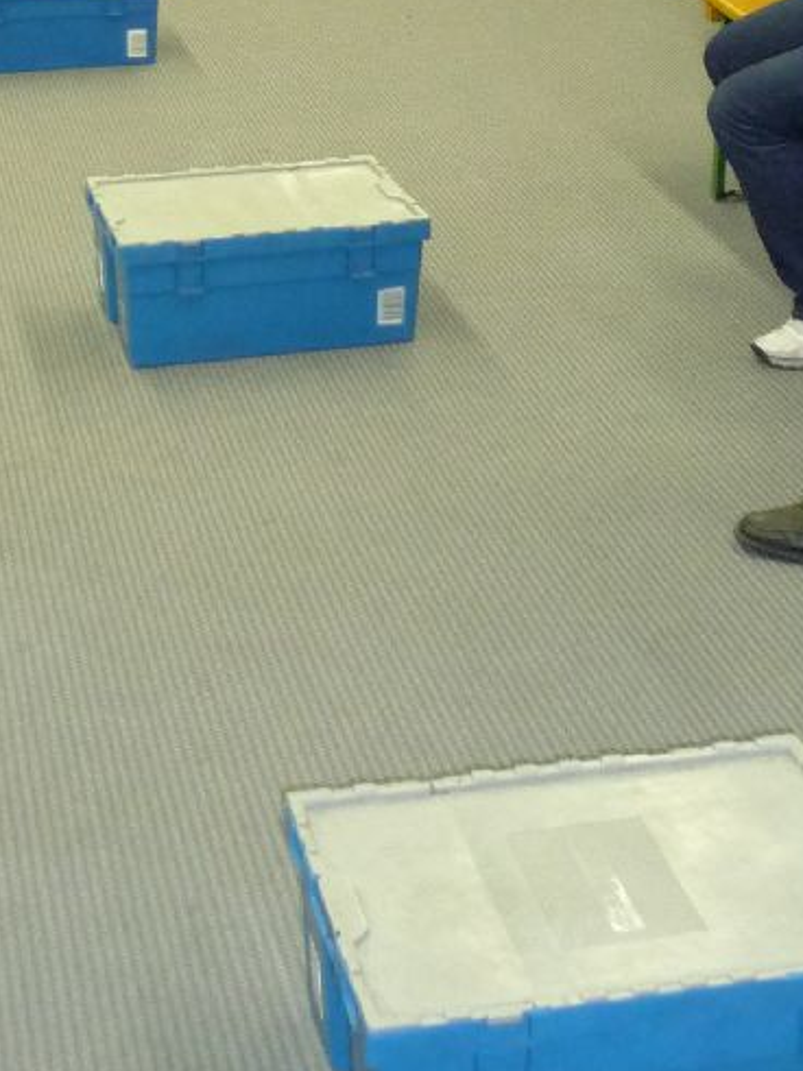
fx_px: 2259
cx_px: 227
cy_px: 41
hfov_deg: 20.0
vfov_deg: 25.6
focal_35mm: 73
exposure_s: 1/30
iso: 400
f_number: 3.3
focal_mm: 4.7
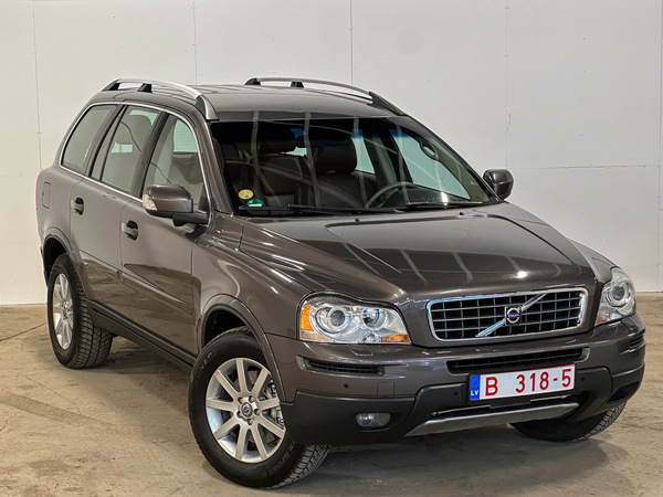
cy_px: 248
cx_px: 332
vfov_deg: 19.1
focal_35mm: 77
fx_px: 1475
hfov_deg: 25.3
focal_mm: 9
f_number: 2.8
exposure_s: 1/50
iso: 400
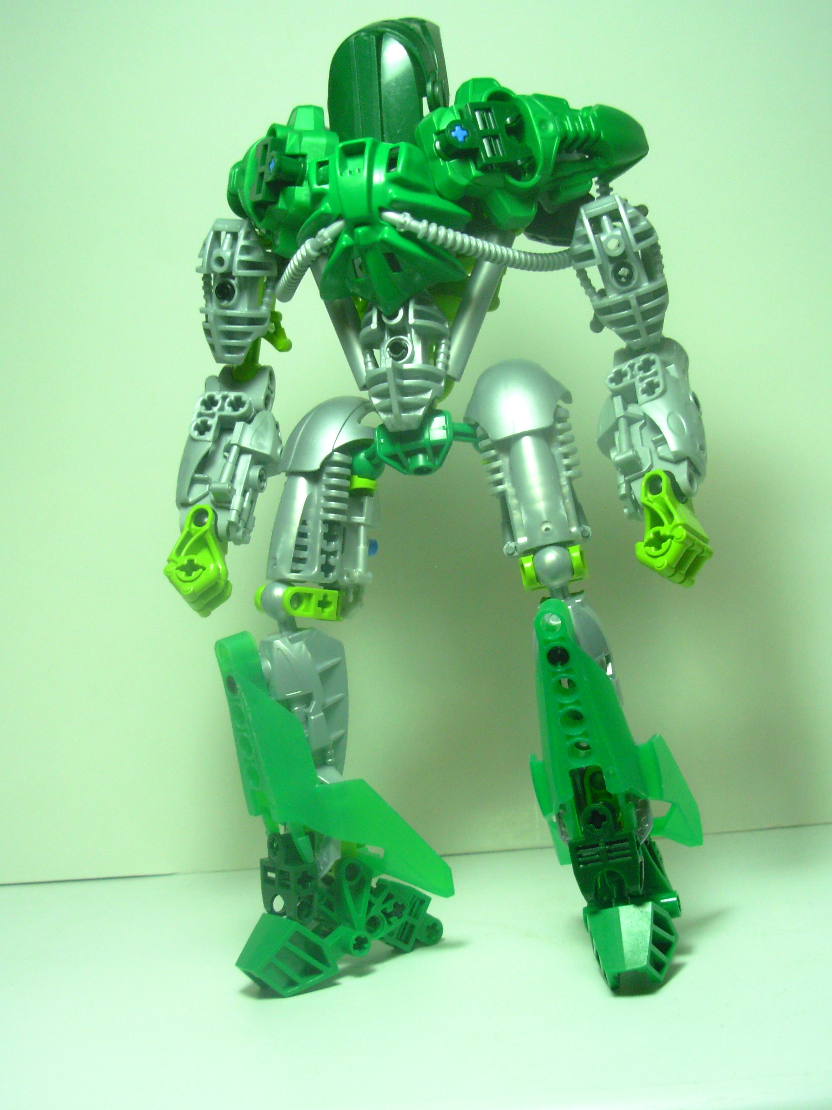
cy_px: 555
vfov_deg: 36.8
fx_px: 1666
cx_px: 416
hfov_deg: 28.0
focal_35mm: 52
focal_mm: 8.5
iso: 109
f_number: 3.2
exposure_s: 1/32
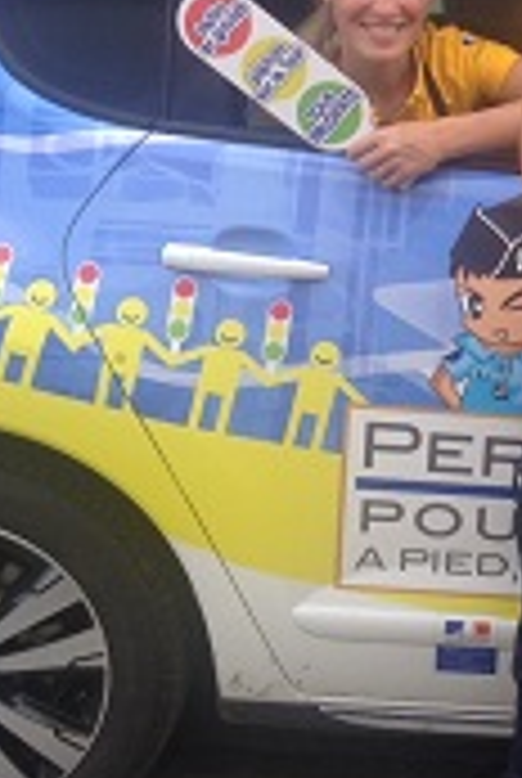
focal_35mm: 84
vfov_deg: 23.9
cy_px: 180
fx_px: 1820
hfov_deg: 15.4
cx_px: 724
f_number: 2.4
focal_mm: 4.28
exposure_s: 1/286
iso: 50
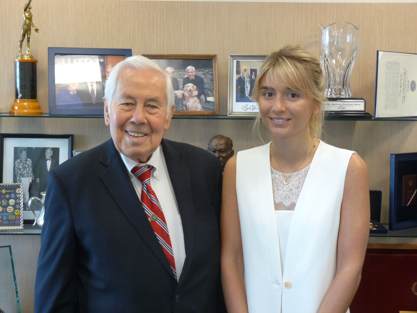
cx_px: 208
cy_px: 156
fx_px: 735
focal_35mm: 61
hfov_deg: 31.7
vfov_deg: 24.0
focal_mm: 10.8
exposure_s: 1/30
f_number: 3.2
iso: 200
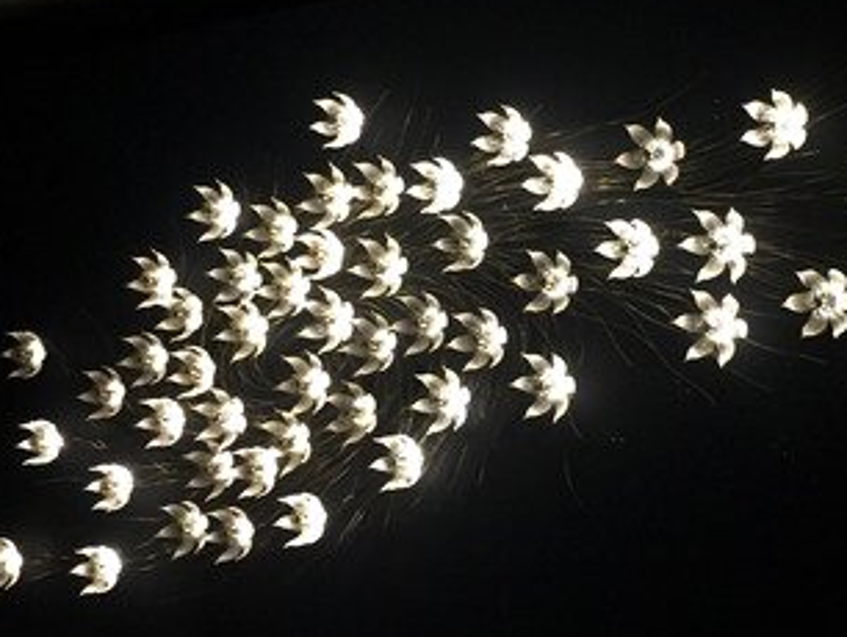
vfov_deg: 27.5
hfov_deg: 35.7
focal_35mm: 53
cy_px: 280
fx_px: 1298
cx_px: 579
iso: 250
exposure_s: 1/20
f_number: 2.2
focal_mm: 4.15
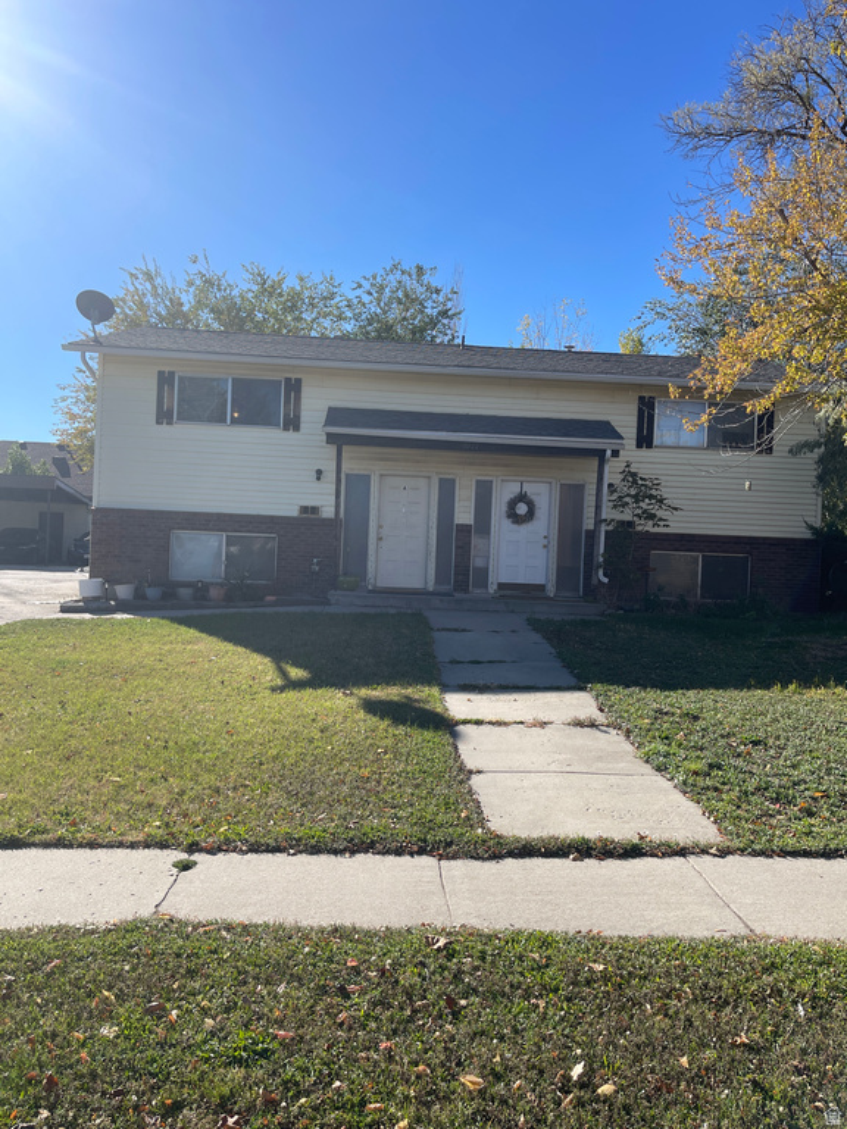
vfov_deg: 69.4
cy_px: 564
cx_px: 424
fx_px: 816
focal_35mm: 25
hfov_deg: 54.9
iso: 32
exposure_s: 1/3344
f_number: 1.6
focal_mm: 5.1
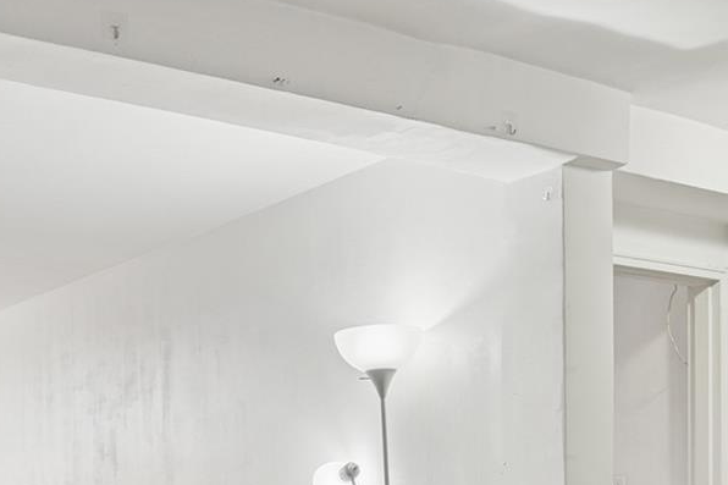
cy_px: 504
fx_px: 1112
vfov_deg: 23.4
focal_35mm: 55
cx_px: 278
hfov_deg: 36.1
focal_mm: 16
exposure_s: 1/1.25
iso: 100
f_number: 11
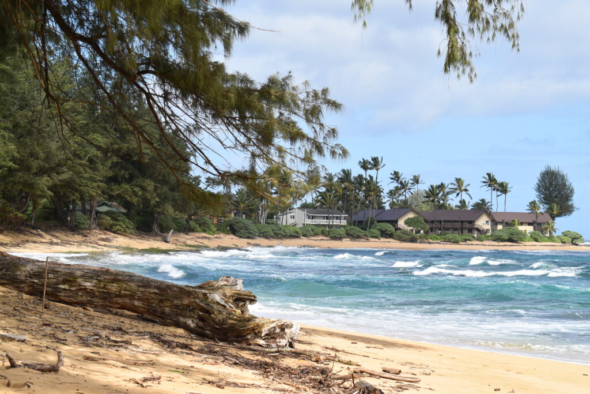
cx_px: 295
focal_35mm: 82
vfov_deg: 16.6
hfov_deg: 24.6
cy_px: 197
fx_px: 1352
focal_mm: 55
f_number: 10
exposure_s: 1/400
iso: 200
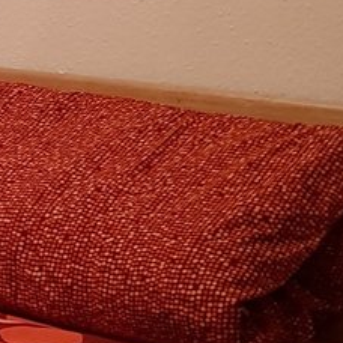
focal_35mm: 121
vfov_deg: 14.4
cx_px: -360
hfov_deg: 12.5
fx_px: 1356
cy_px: 221
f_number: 1.7
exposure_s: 1/14
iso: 200
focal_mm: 4.2
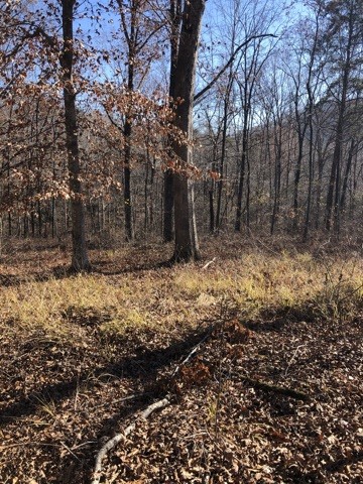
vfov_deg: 63.4
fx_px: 391
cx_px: 182
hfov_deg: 49.7
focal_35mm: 28
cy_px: 242
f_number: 1.8
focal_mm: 3.99
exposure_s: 1/747
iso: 20
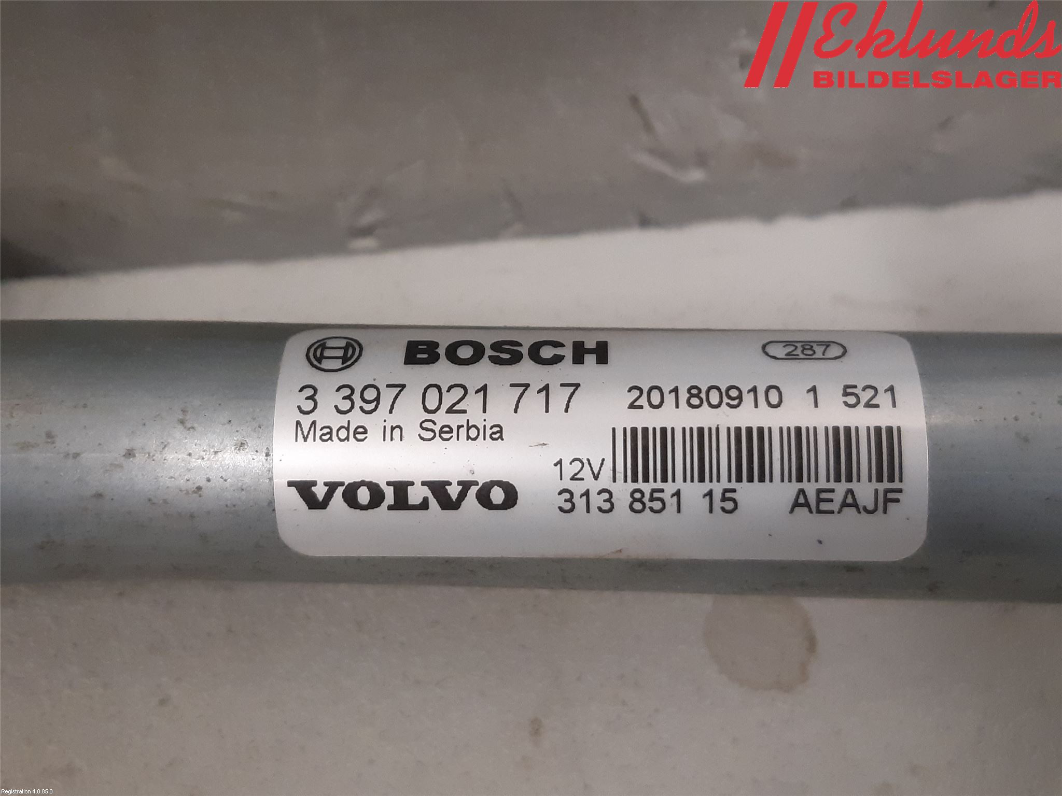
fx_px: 798
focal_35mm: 26
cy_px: 398
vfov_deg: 53.1
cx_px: 531
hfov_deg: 67.3
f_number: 1.7
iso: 250
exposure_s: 1/50
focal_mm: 3.93
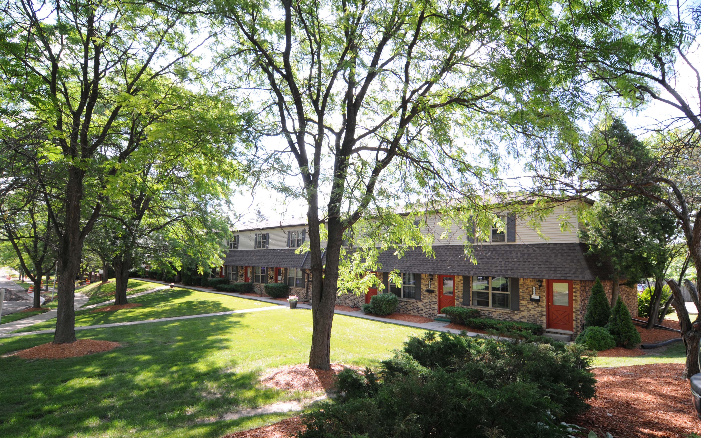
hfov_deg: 88.0
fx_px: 363
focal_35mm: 19
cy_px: 231
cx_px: 347
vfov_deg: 62.2
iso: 200
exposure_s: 1/30
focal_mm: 12
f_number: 5.6
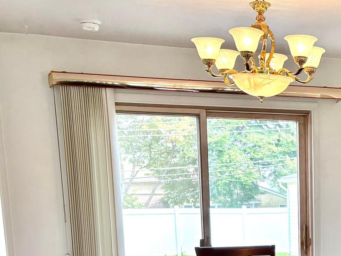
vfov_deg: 21.5
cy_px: 298
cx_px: 351
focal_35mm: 64
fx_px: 630
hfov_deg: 28.2
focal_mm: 5.96
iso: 100
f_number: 1.6
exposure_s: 1/241
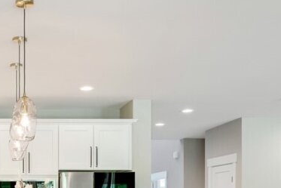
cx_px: 2
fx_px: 468
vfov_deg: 21.5
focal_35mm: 60
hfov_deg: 31.0
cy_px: 206
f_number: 9
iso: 400
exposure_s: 1/250
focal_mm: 16
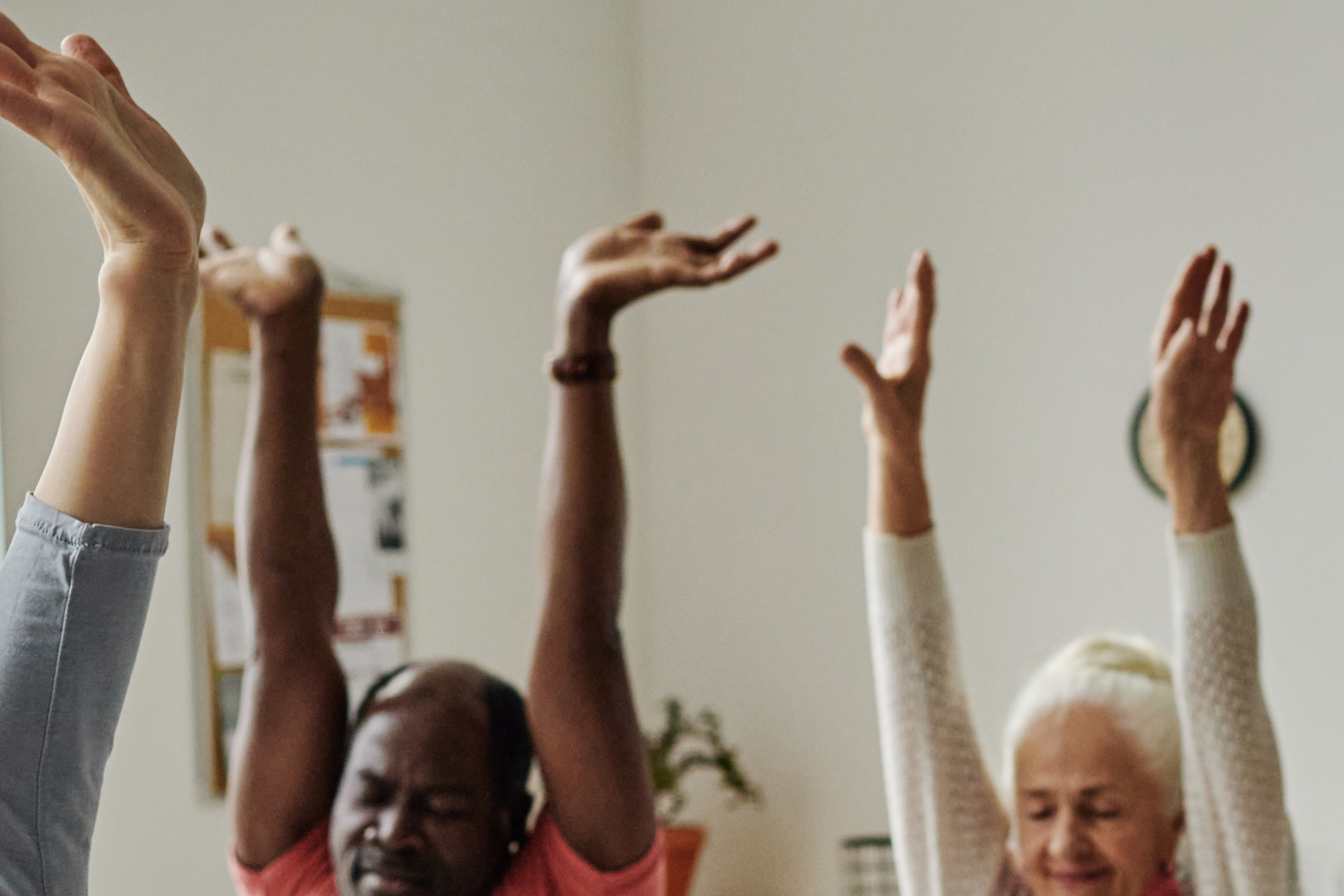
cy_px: 1174
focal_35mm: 106
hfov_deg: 18.9
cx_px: 1212
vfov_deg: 12.5
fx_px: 3957
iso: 800
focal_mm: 35
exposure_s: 1/160
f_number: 4
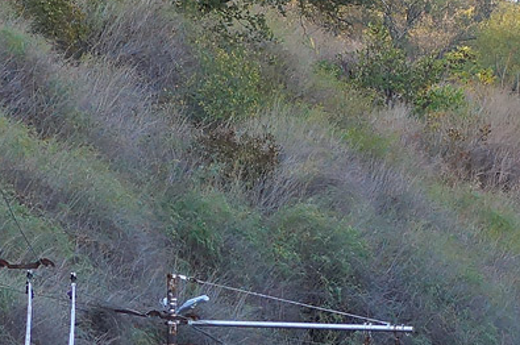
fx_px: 3288
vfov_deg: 6.0
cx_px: 14
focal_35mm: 228
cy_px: 400
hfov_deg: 9.0
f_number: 4.5
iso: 400
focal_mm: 50
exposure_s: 1/800
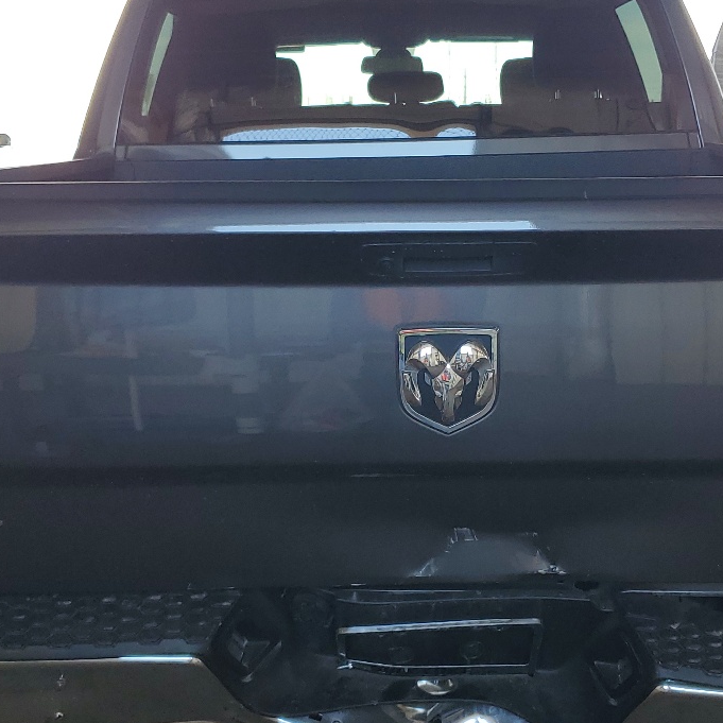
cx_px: 445
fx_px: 1276
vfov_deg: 31.6
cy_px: 408
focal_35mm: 54
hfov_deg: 31.5
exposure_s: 1/141
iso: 50
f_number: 1.5
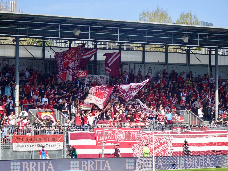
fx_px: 962
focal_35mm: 146
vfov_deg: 10.2
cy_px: 86
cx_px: 114
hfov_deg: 13.5
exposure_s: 1/250
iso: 80
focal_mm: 24.99
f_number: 5.6
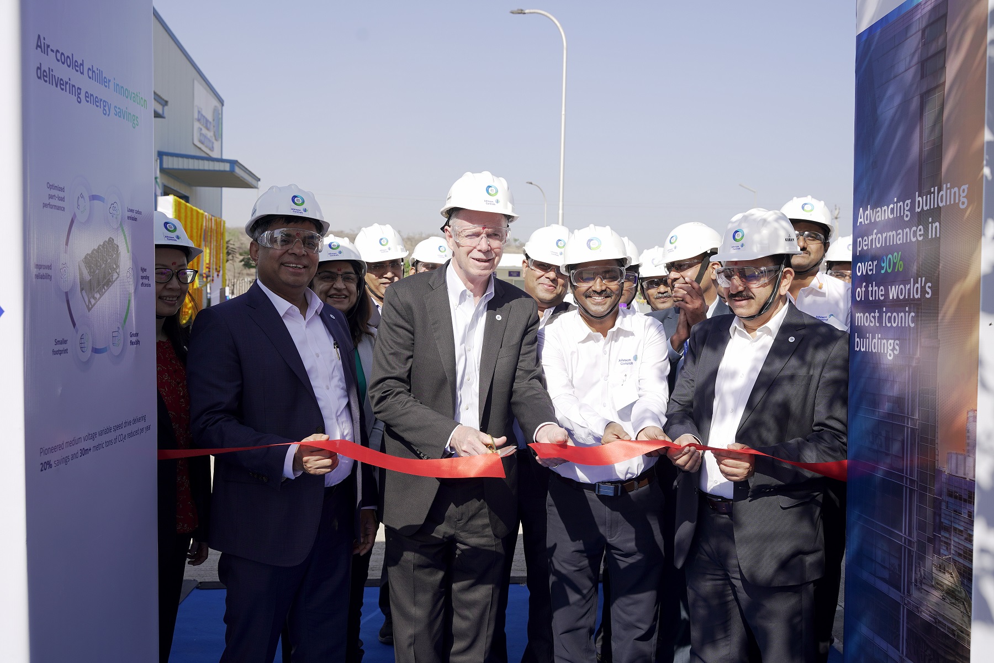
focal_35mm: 34
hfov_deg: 55.2
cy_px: 332
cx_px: 497
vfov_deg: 38.5
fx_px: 950
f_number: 6.3
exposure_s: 1/400
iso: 200
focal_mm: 34.4
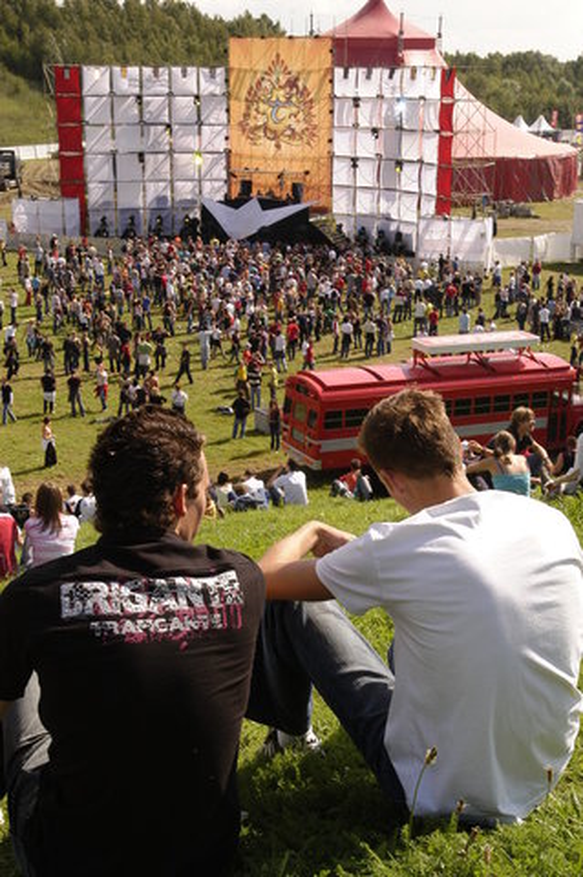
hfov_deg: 25.7
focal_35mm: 52
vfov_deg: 37.9
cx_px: 292
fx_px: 1278
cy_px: 438
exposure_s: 1/250
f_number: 10
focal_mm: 35
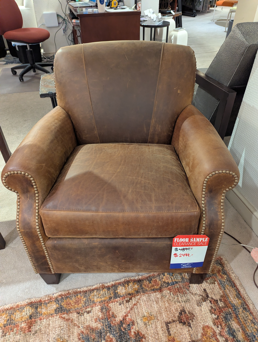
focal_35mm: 24
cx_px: 129
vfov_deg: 71.5
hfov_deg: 56.9
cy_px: 171
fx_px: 238
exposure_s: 1/120
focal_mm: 6.81
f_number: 1.85
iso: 958
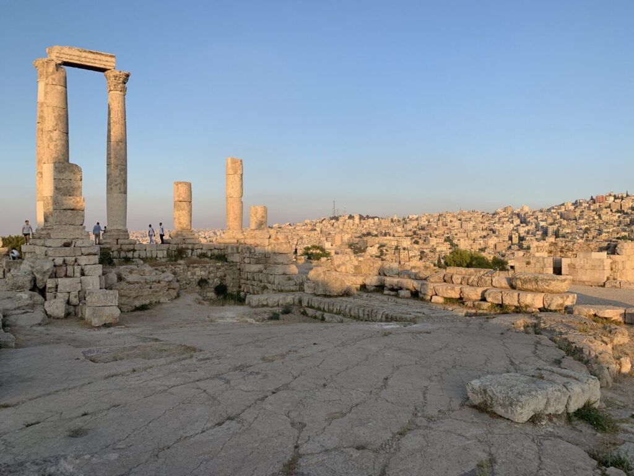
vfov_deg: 53.1
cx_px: 317
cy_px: 238
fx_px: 476
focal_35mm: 26
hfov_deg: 67.3
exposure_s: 1/936
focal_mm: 4.25
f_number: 1.8
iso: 25
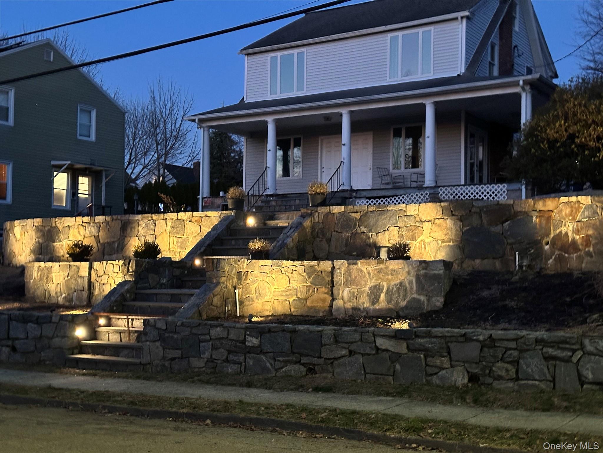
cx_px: 302
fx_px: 836
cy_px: 226
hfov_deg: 39.7
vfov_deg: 30.3
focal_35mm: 48
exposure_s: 1/20
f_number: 1.78
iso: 640
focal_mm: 6.86
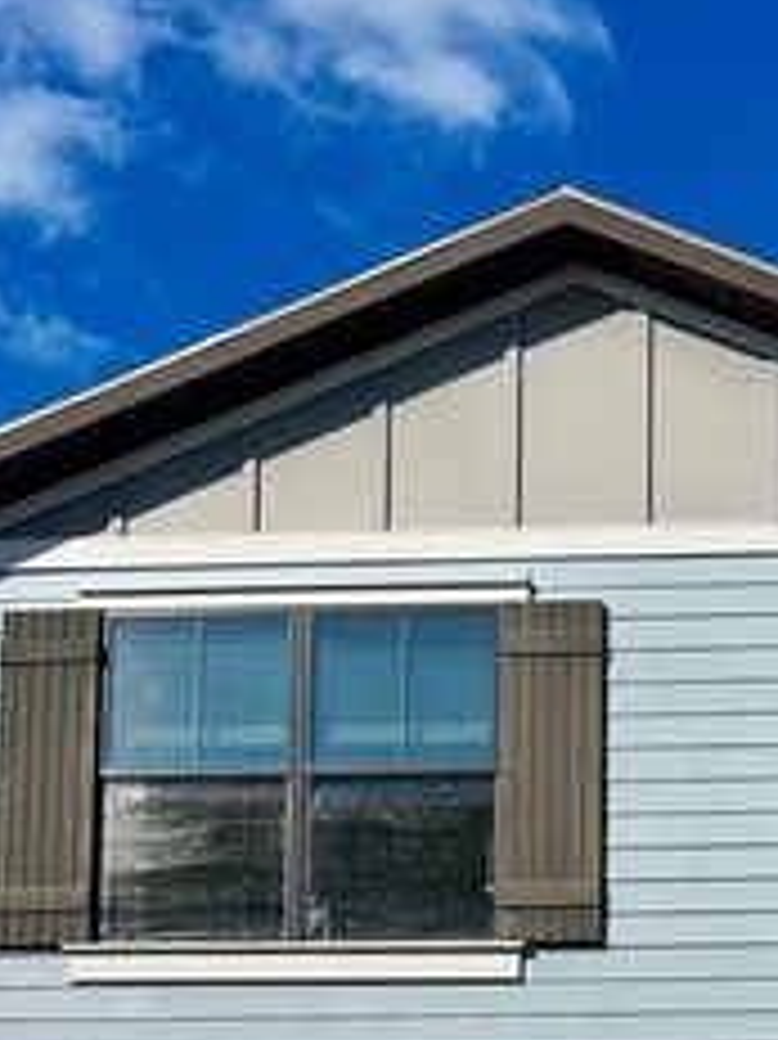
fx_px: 2250
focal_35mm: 75
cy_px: 1312
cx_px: 827
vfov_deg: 23.3
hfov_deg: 18.9
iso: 50
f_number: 1.5
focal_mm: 5.7
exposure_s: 1/11364
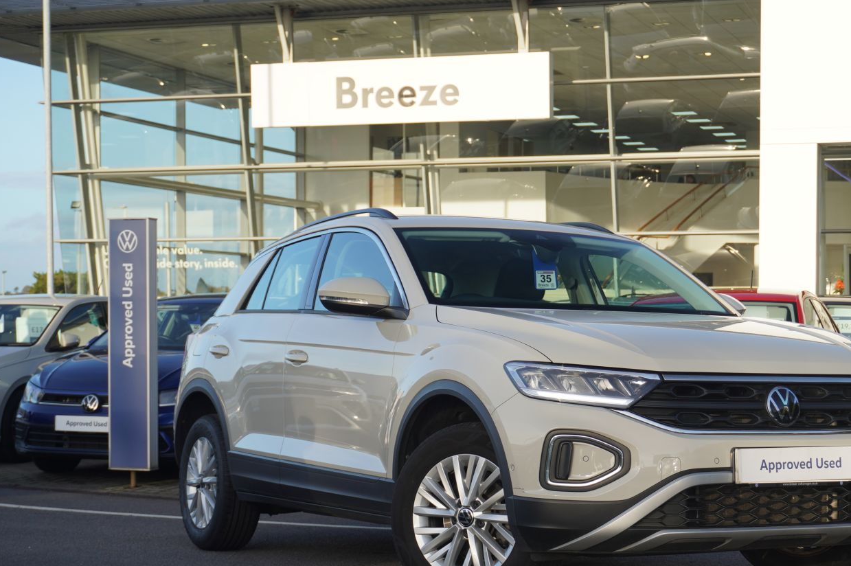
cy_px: 343
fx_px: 1692
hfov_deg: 28.1
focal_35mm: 72
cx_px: 546
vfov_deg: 19.0
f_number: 5.6
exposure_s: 1/160
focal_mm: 37
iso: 100
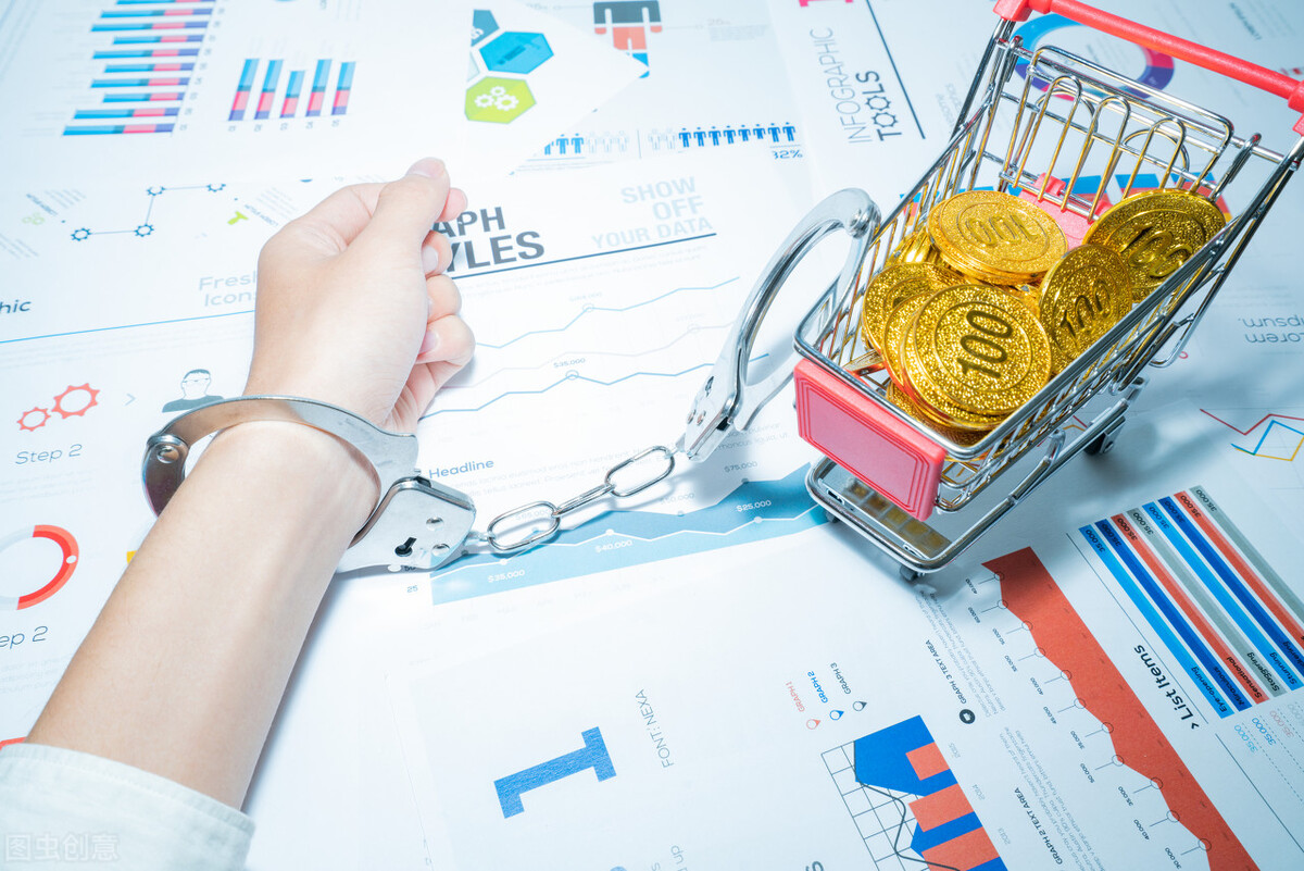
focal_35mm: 31
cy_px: 436
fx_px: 1123
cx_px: 652
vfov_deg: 42.4
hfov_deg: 60.3
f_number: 11
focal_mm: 31
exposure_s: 1/80
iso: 400
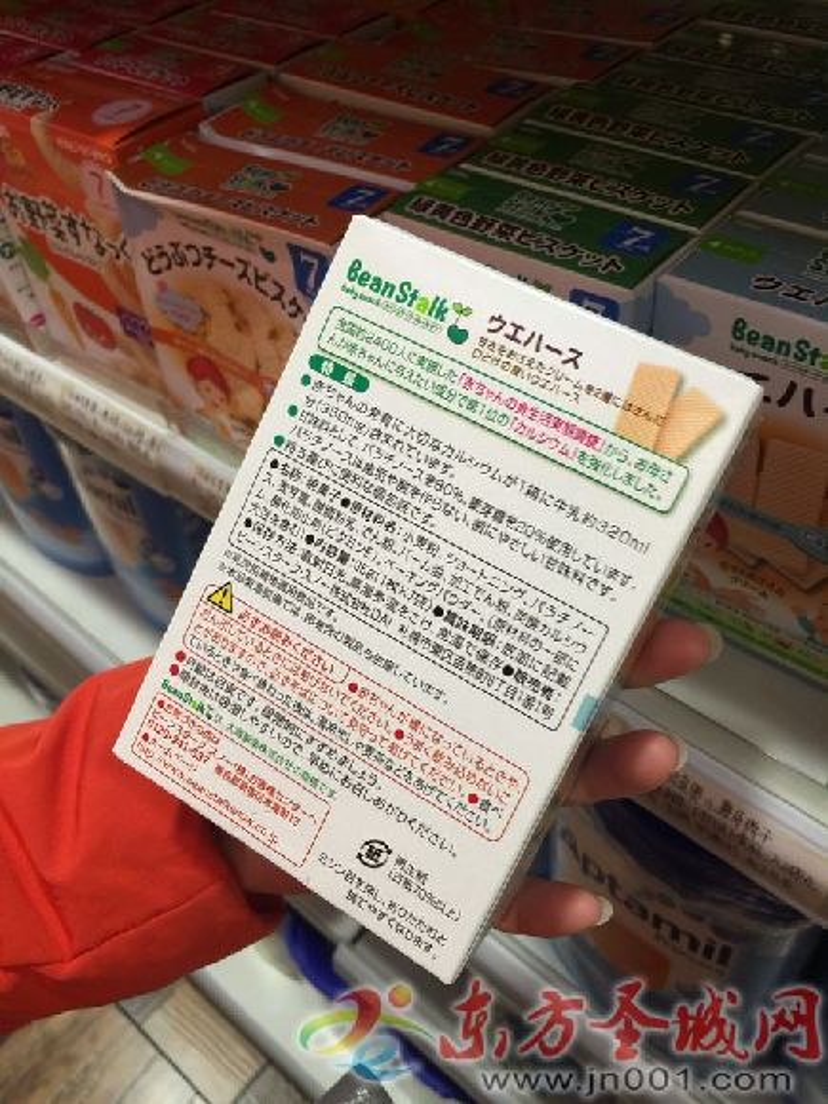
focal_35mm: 29
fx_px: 925
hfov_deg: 48.2
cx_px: 414
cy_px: 552
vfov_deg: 61.7
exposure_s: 1/17
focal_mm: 4.15
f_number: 2.2
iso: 50
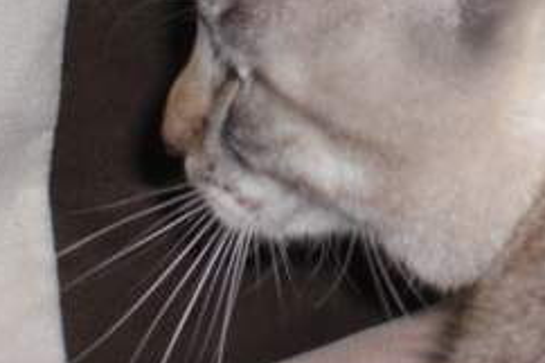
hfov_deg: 6.5
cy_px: -153
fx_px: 4750
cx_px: 599
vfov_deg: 4.3
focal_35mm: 314
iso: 200
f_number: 5.1
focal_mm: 23.7
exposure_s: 1/60
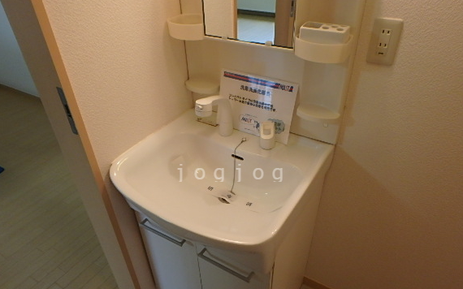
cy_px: 172
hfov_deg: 72.6
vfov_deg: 49.0
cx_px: 232
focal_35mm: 25
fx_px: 315
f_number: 3.5
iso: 200
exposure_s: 1/30
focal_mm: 3.7
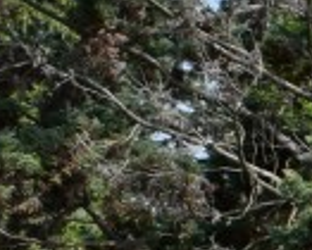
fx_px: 2061
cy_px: 526
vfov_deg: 6.7
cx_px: 841
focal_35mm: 223
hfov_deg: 7.8
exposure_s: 1/320
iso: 200
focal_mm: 18
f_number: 9
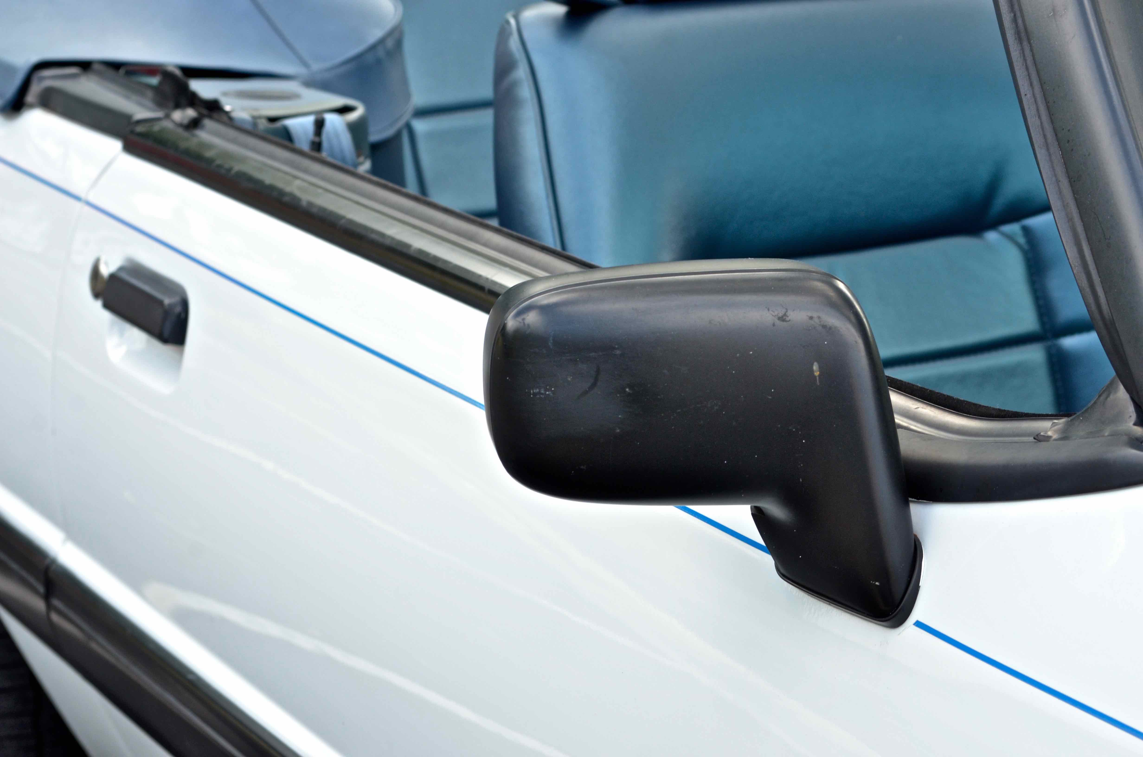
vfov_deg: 13.0
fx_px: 3327
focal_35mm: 105
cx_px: 572
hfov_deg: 19.5
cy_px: 378
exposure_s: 1/160
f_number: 8
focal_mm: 70
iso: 400
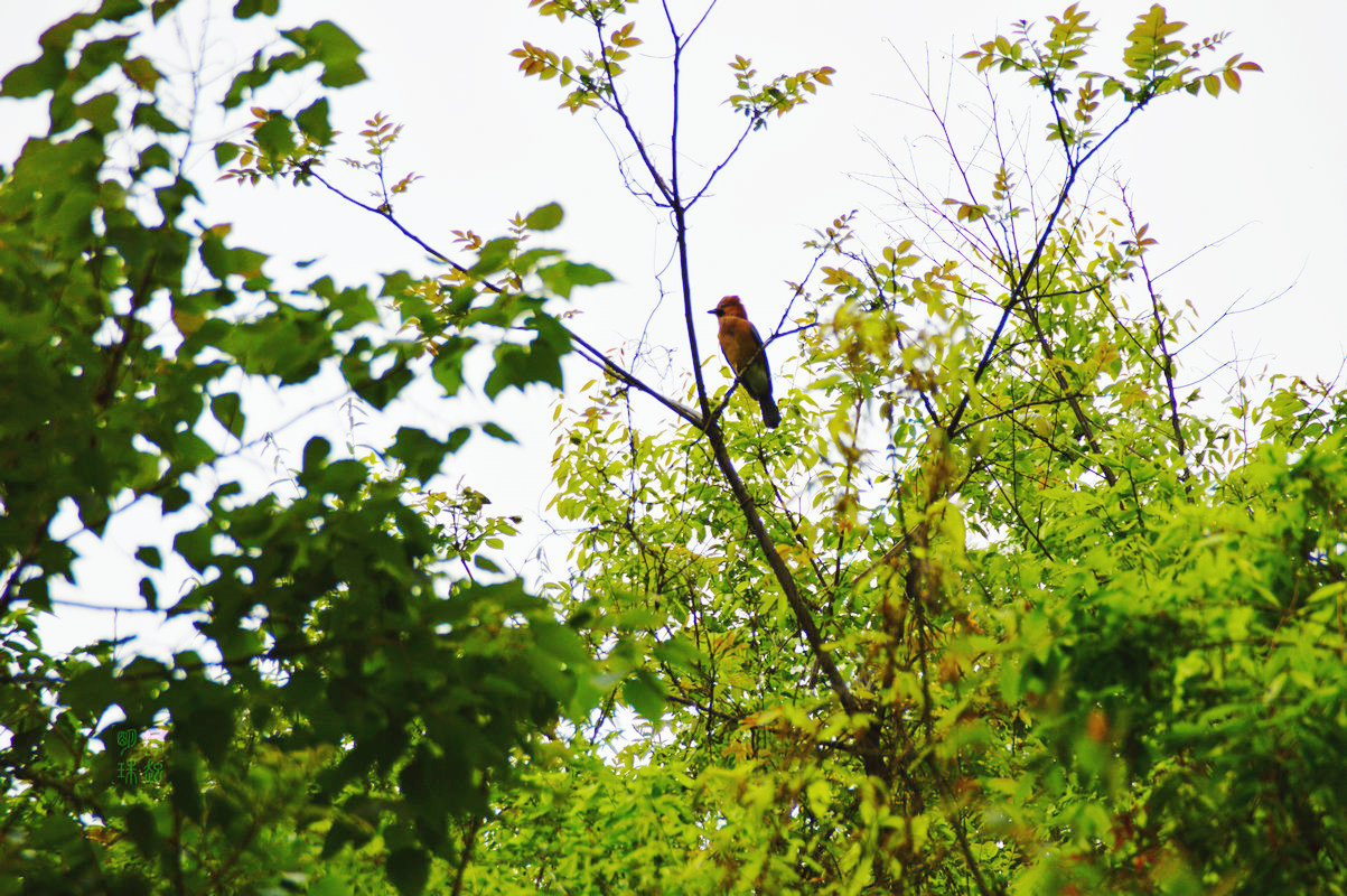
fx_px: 11216
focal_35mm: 300
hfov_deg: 6.9
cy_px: 448
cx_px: 674
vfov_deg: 4.6
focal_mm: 200
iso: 125
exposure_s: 1/2000
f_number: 6.3
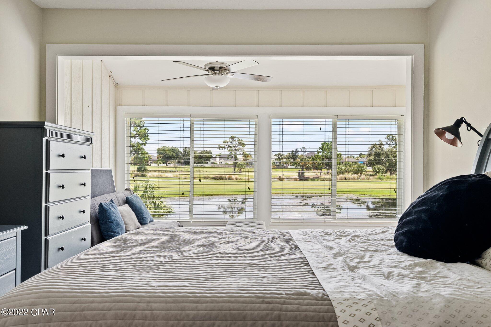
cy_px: 164
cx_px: 246
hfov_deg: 60.3
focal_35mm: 31
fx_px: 423
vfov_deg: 42.3
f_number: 9
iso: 500
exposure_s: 1/10
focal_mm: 21
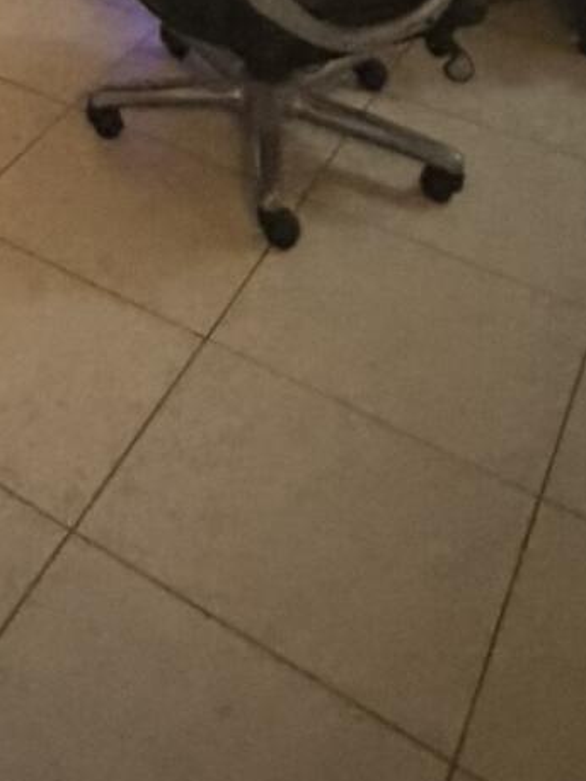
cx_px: -291
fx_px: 1377
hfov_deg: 20.6
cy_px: -459
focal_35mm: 61
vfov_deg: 23.6
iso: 1250
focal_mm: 2.22
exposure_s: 1/40
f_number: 2.2
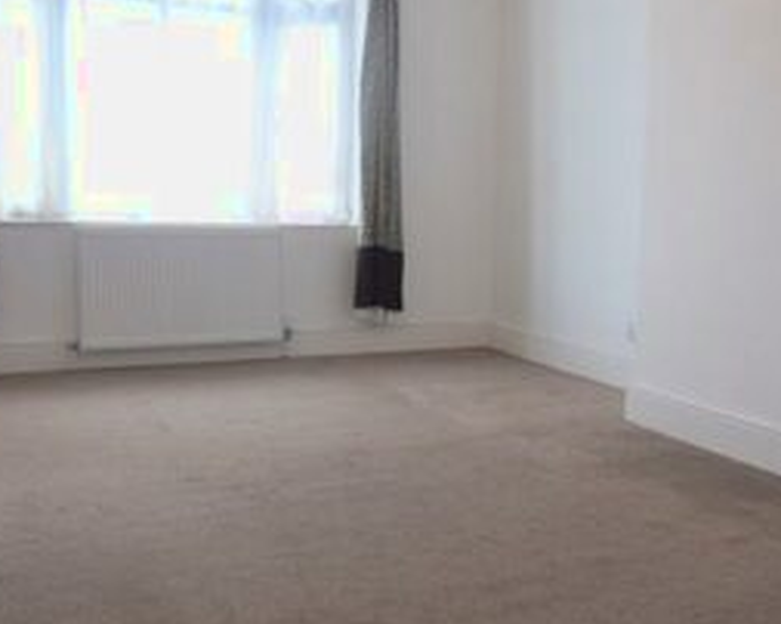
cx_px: 491
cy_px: 239
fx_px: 901
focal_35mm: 39
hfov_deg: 46.4
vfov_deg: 38.0
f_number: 4.8
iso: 400
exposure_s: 1/90
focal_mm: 10
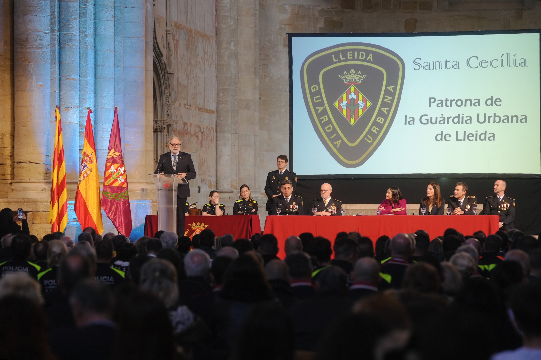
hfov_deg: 14.1
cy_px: 180
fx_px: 2194
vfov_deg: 9.4
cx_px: 270
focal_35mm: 146
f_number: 4
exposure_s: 1/125
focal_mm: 146
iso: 1600
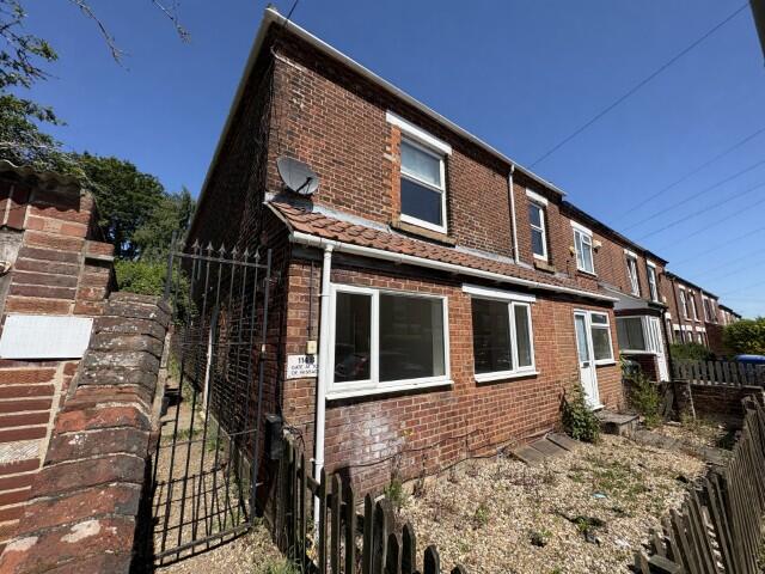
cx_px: 382
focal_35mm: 14
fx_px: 309
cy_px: 287
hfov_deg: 102.1
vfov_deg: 85.7
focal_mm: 2.22
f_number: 2.2
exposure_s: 1/2146
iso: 50
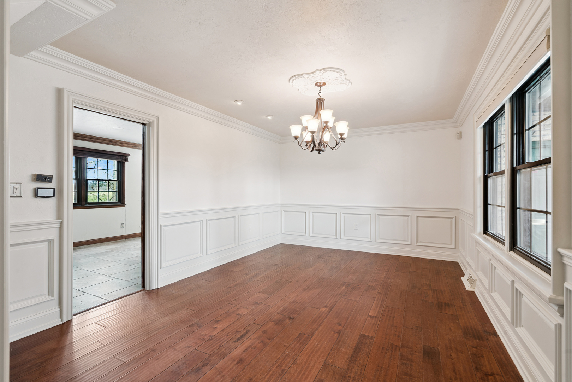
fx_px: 254
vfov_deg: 73.7
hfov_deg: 96.7
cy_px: 191
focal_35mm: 16
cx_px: 286
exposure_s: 1/13
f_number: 9
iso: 400
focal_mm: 16
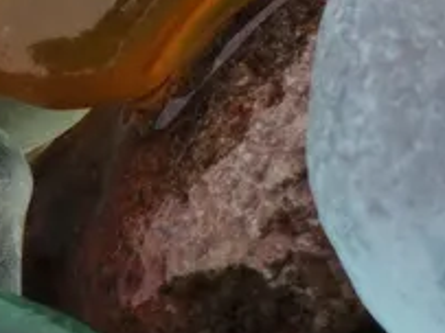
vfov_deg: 3.5
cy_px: 418
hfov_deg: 4.5
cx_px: 1195
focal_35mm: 426
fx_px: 5473
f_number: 2
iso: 50
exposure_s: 1/211
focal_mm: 9
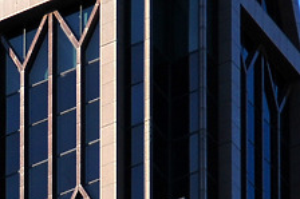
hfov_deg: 3.4
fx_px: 5021
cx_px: 24
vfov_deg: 2.3
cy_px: 143
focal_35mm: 603
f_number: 6
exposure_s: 1/500
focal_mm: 100
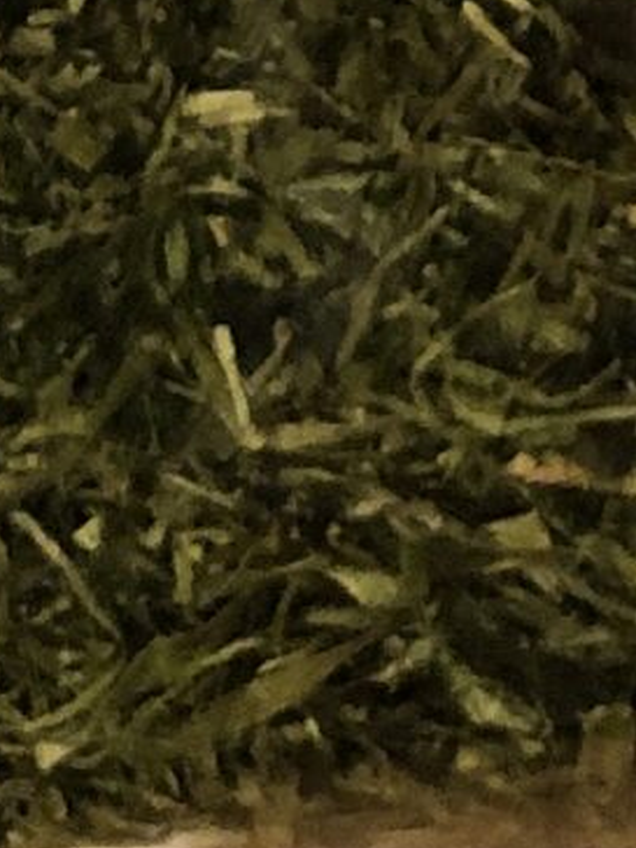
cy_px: -1859
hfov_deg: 7.3
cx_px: 1123
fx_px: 4826
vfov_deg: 8.2
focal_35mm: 197
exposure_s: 1/15
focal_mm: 4
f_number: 1.8
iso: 40
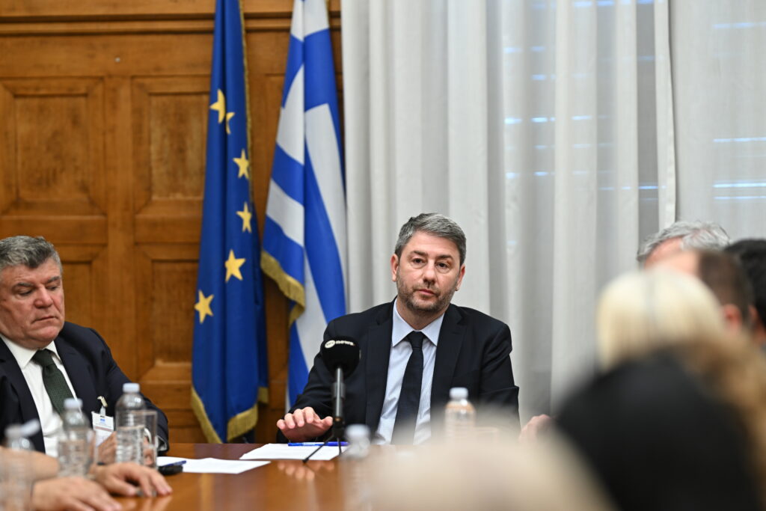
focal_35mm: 135
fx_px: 2873
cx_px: 383
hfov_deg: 15.2
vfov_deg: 10.2
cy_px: 256
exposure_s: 1/250
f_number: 1.8
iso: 500
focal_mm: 135
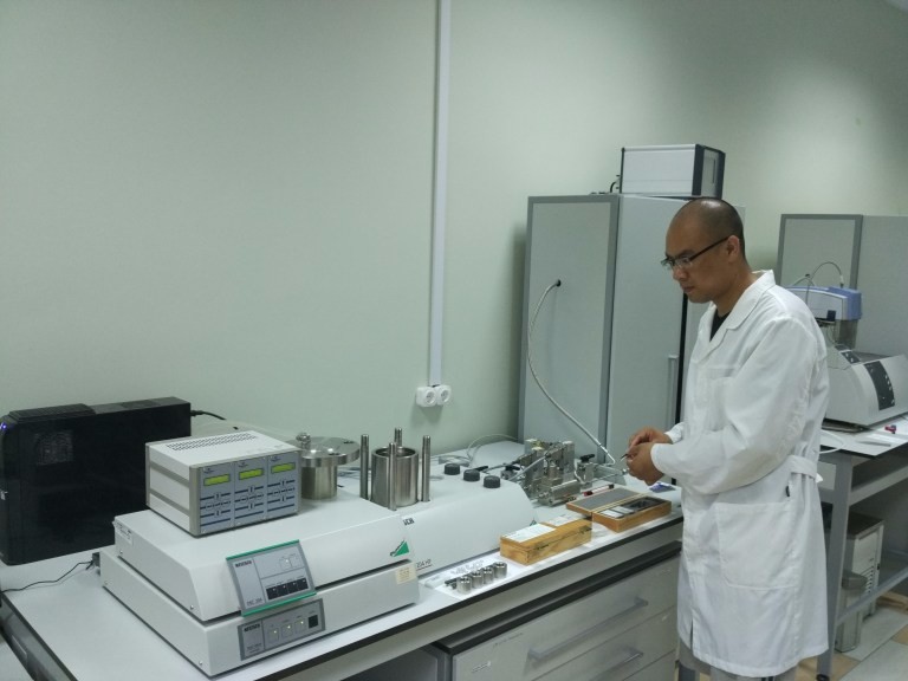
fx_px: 787
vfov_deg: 46.8
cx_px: 454
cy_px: 340
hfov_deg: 60.0
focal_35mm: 30
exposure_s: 1/50
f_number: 2
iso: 318
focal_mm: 4.12
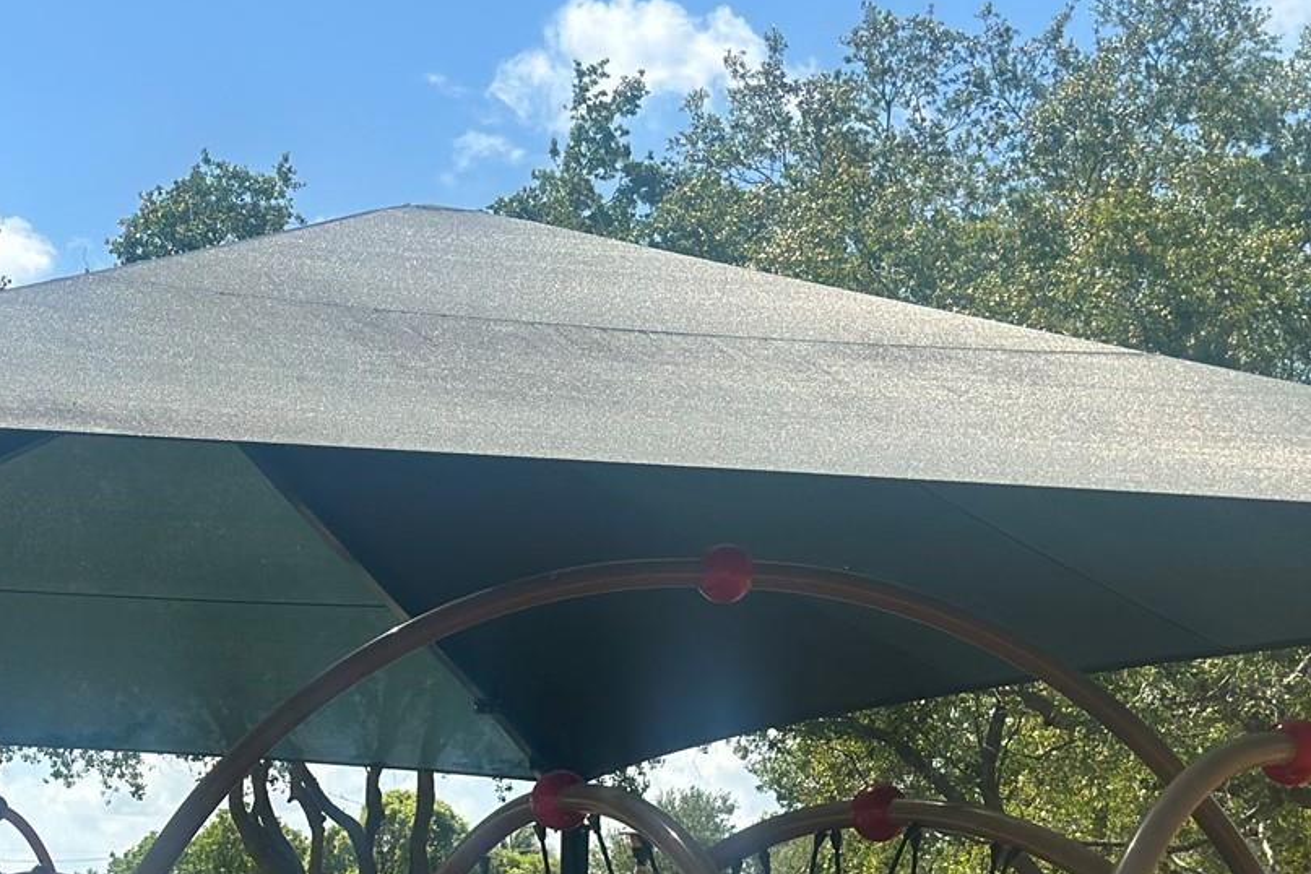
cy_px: 944
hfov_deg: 20.2
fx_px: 3605
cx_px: 141
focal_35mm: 99
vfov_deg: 13.6
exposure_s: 1/4016
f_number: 1.78
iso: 100
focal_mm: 6.86
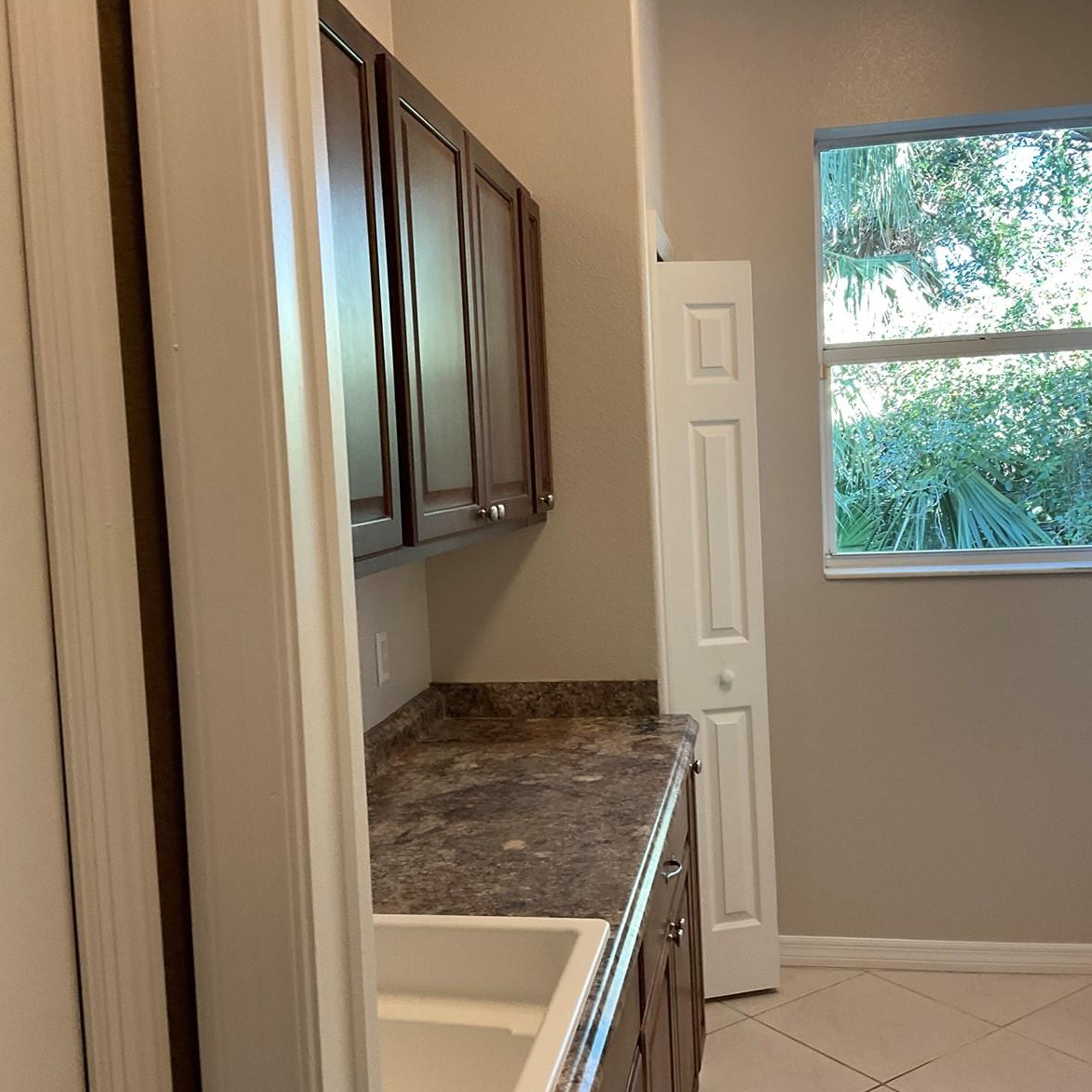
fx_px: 1249
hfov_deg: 47.2
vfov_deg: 47.2
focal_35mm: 35
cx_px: 573
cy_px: 550
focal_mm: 3
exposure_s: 1/60
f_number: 1.8
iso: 80
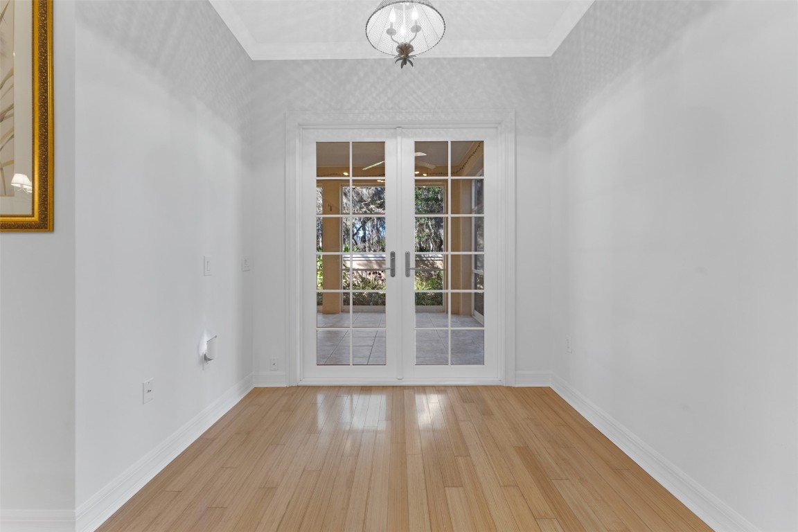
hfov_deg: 104.3
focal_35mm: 14
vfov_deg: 81.2
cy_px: 266
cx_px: 399
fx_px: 310
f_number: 9
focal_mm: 14
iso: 250
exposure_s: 1/1.25
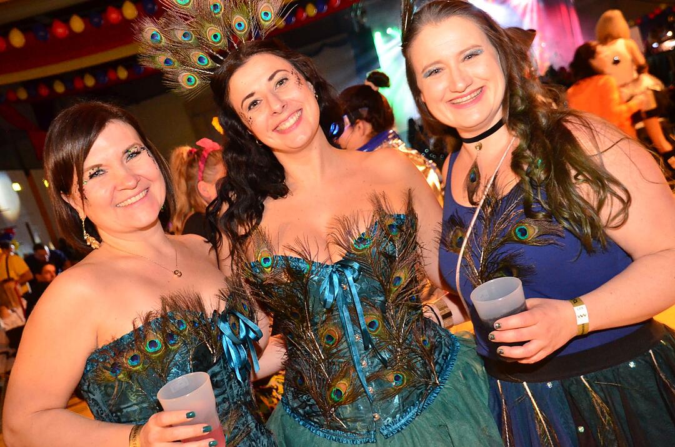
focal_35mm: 48
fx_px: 898
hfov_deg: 41.2
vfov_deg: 28.0
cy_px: 224
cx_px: 338
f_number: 5.6
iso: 3200
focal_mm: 32
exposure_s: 1/25
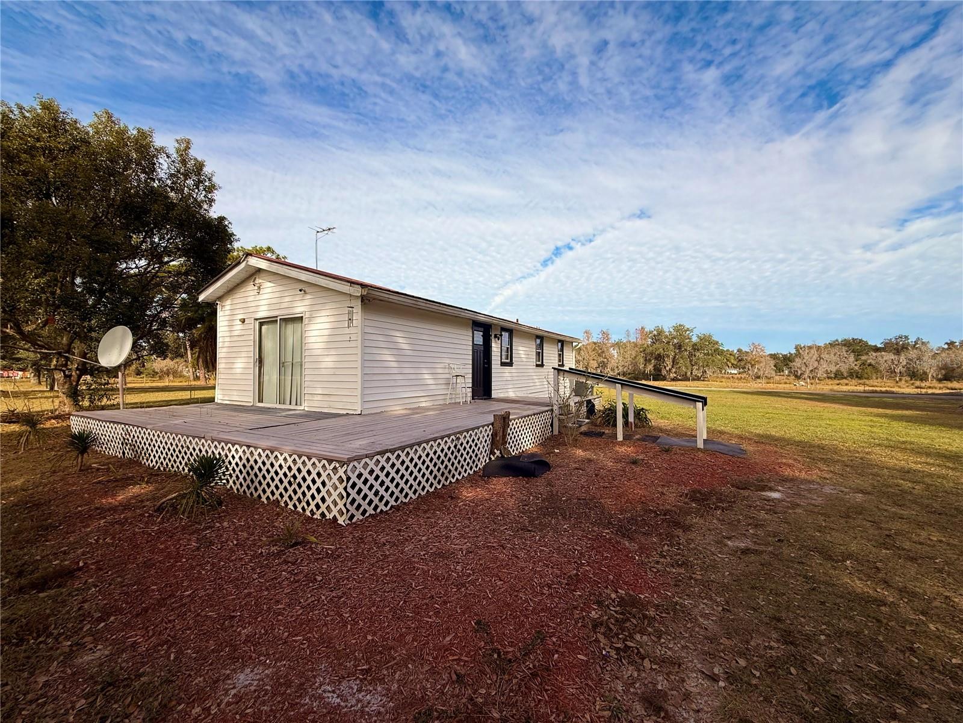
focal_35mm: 14
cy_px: 362
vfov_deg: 85.7
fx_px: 389
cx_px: 482
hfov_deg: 102.1
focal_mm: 2.22
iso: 50
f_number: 2.2
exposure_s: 1/2237
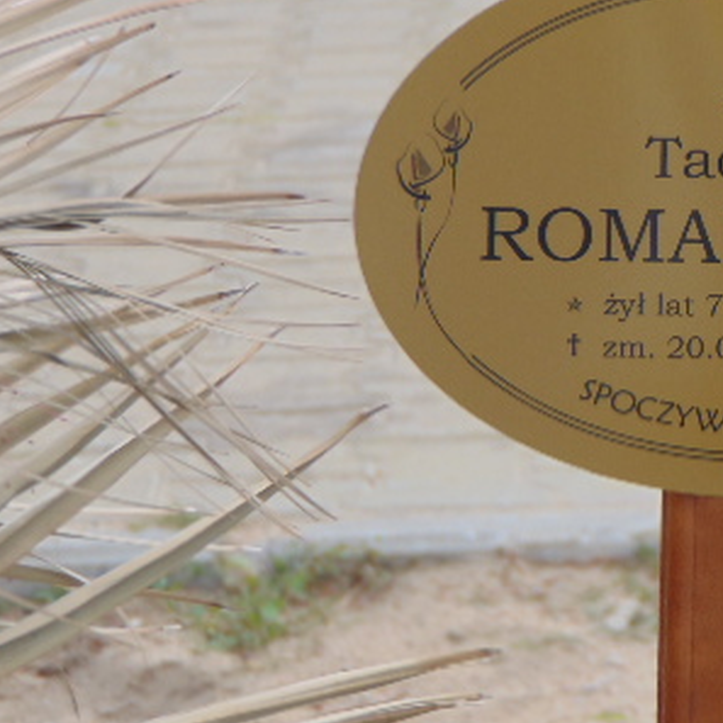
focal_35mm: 386
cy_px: 275
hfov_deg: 4.5
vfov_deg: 4.5
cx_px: 713
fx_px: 9121
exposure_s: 1/640
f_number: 4.1
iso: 80
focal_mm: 36.4
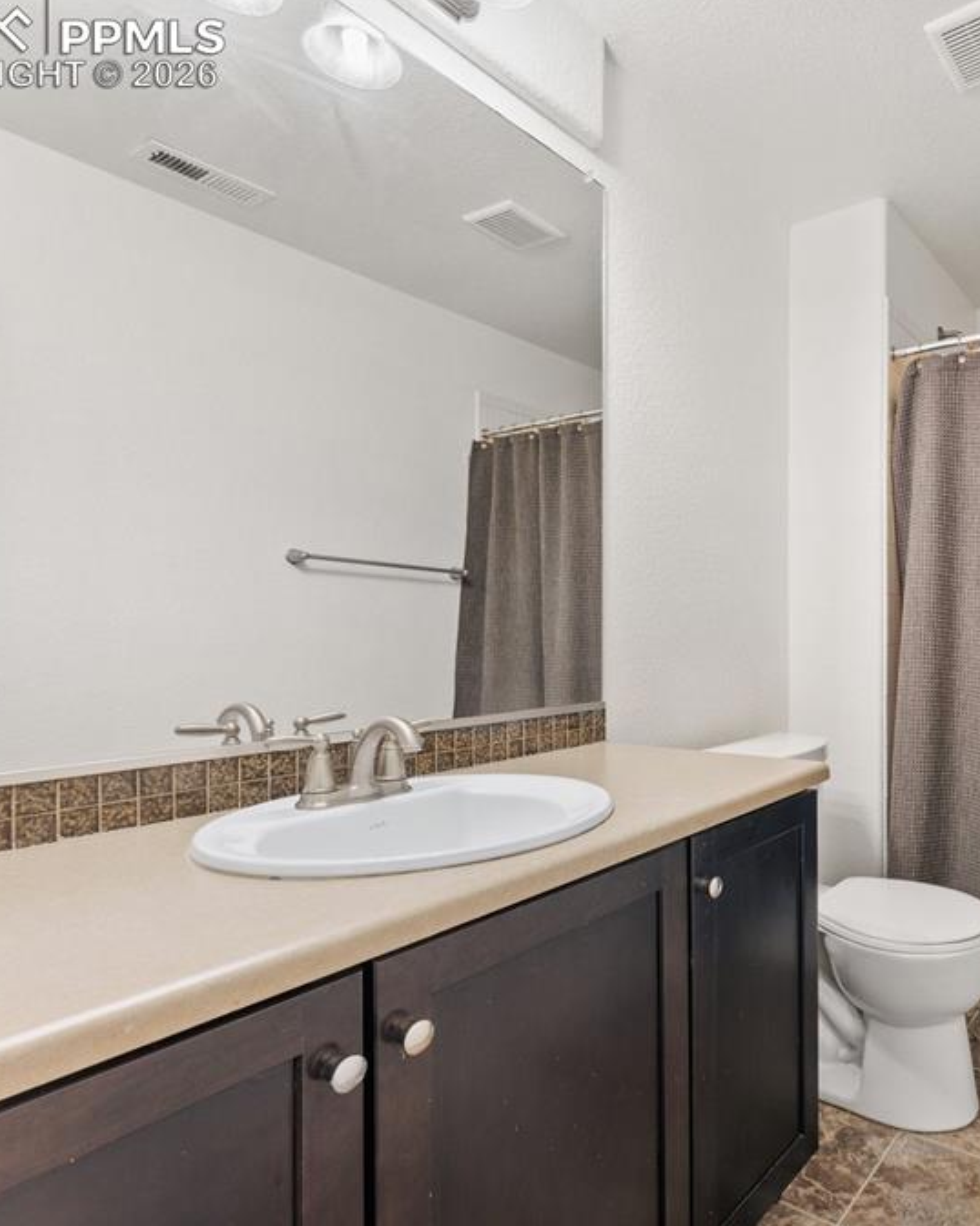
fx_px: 725
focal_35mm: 20
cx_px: 792
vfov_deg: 80.4
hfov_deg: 62.0
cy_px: 608
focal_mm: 14
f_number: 9
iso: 400
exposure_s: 1/1.25
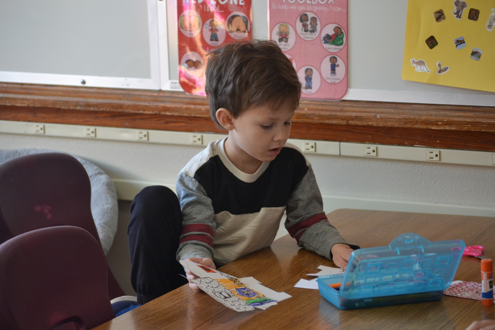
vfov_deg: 12.7
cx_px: 248
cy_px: 165
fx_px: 1485
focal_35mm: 108
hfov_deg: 18.9
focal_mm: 72
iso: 720
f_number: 4.2
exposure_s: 1/125
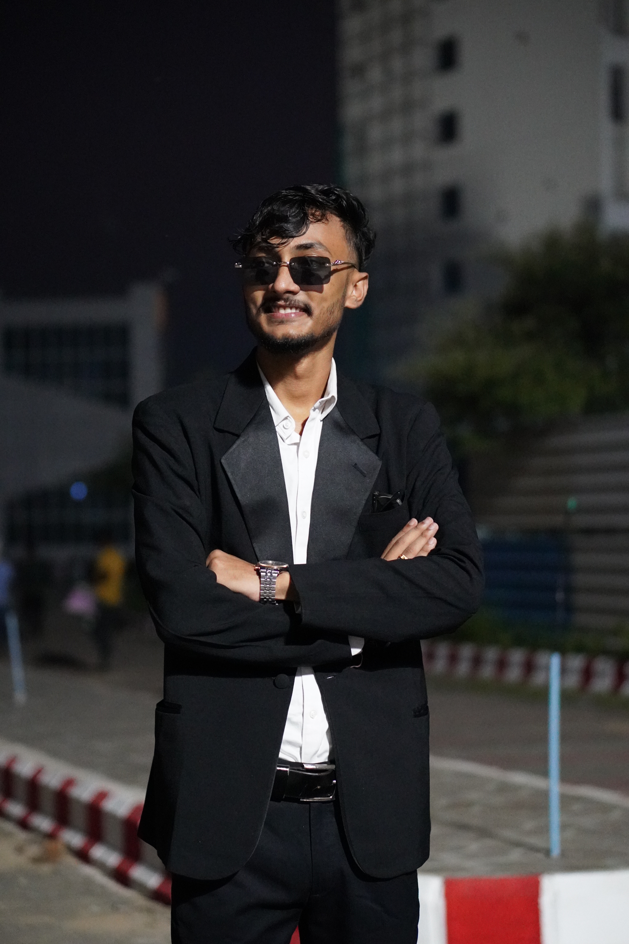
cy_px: 472
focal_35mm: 75
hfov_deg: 18.2
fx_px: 1965
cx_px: 314
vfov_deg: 27.0
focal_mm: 50
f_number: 2
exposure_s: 1/100
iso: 6400
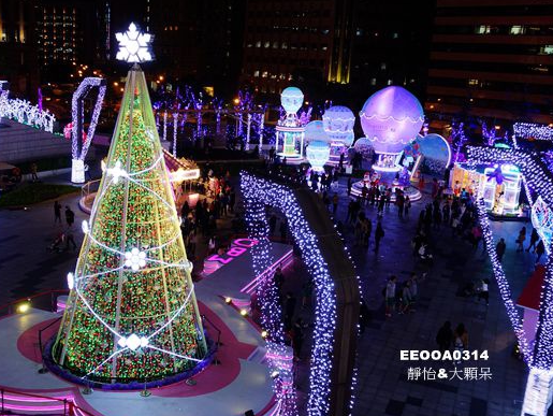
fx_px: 639
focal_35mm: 40
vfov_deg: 36.0
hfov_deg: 46.6
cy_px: 194
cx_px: 236
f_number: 2.8
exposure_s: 1/40
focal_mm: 11.93
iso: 320
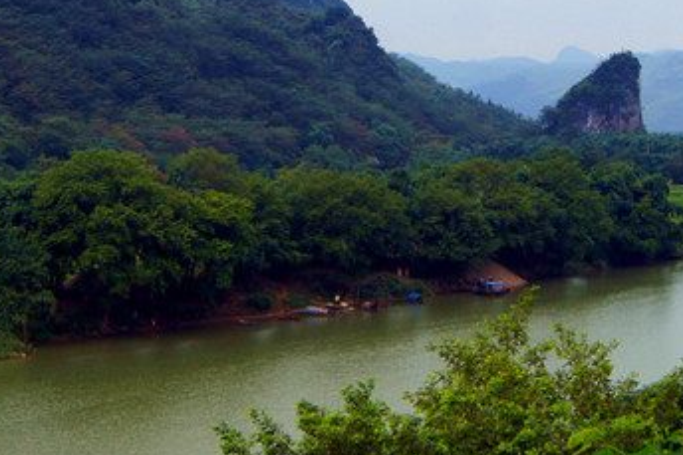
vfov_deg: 13.2
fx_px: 1934
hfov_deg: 20.0
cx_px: 457
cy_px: -22
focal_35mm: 102
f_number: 7.1
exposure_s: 1/500
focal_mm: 26
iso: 100
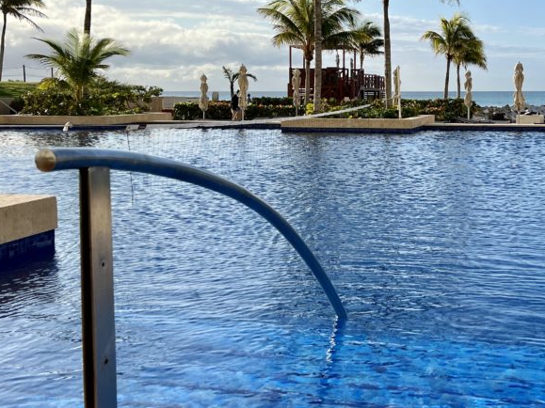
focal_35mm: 46
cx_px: 386
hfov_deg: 40.4
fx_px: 724
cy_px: 123
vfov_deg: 31.2
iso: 50
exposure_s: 1/5882
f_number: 1.5
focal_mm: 5.7
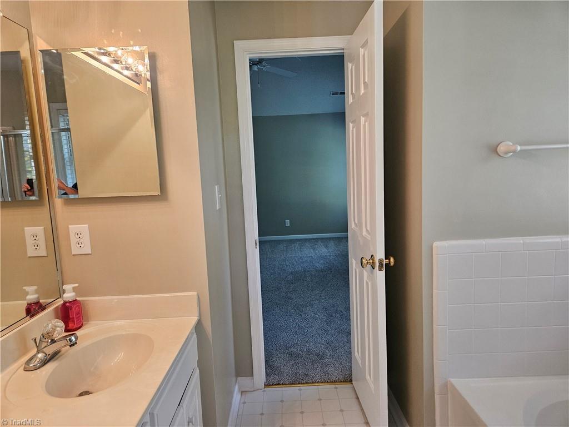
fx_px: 378
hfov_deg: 73.9
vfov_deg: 58.9
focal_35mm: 23
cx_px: 284
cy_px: 214
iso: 250
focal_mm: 5.4
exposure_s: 1/120
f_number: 1.8
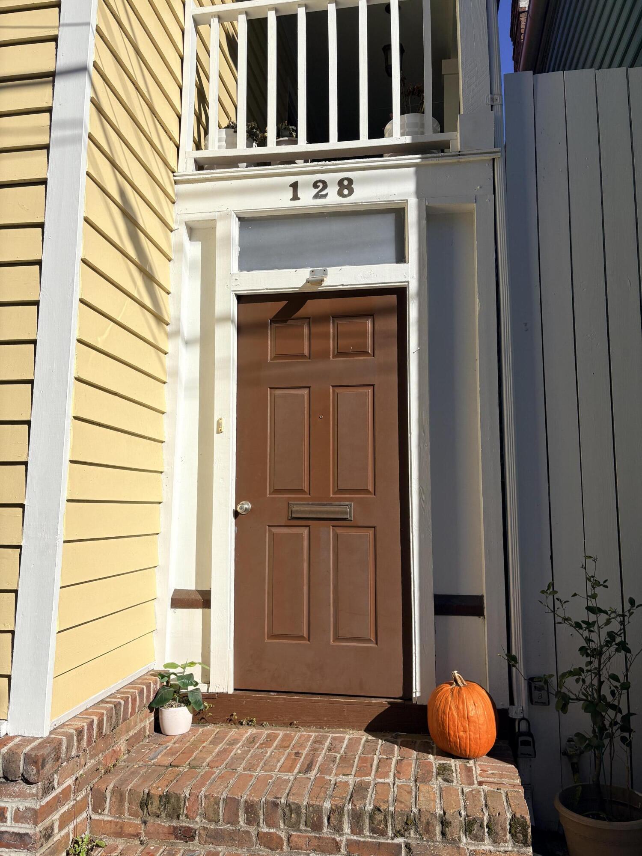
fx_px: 643
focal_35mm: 26
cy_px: 428
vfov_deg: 67.3
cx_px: 321
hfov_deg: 53.1
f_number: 1.6
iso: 50
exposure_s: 1/8850
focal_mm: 5.96
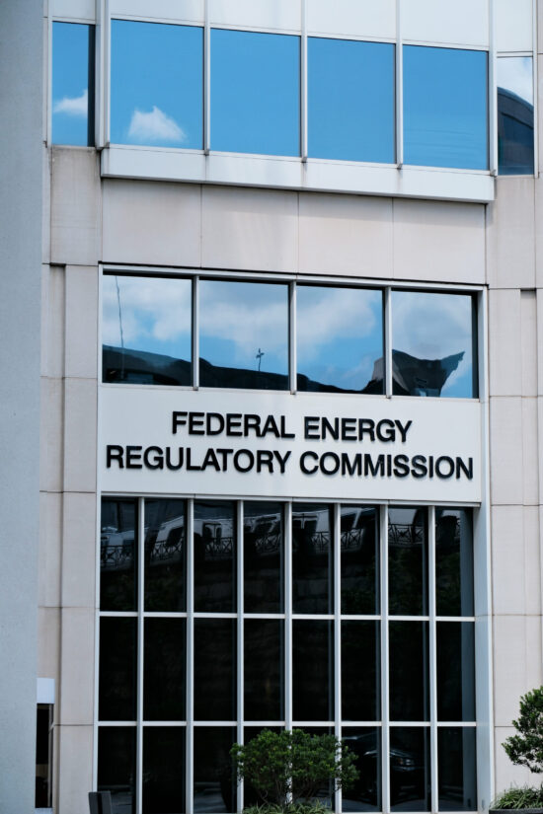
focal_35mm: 104
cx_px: 272
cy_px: 407
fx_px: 2353
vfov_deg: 19.6
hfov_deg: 13.2
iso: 320
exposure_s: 1/900
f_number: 5.6
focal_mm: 69.2
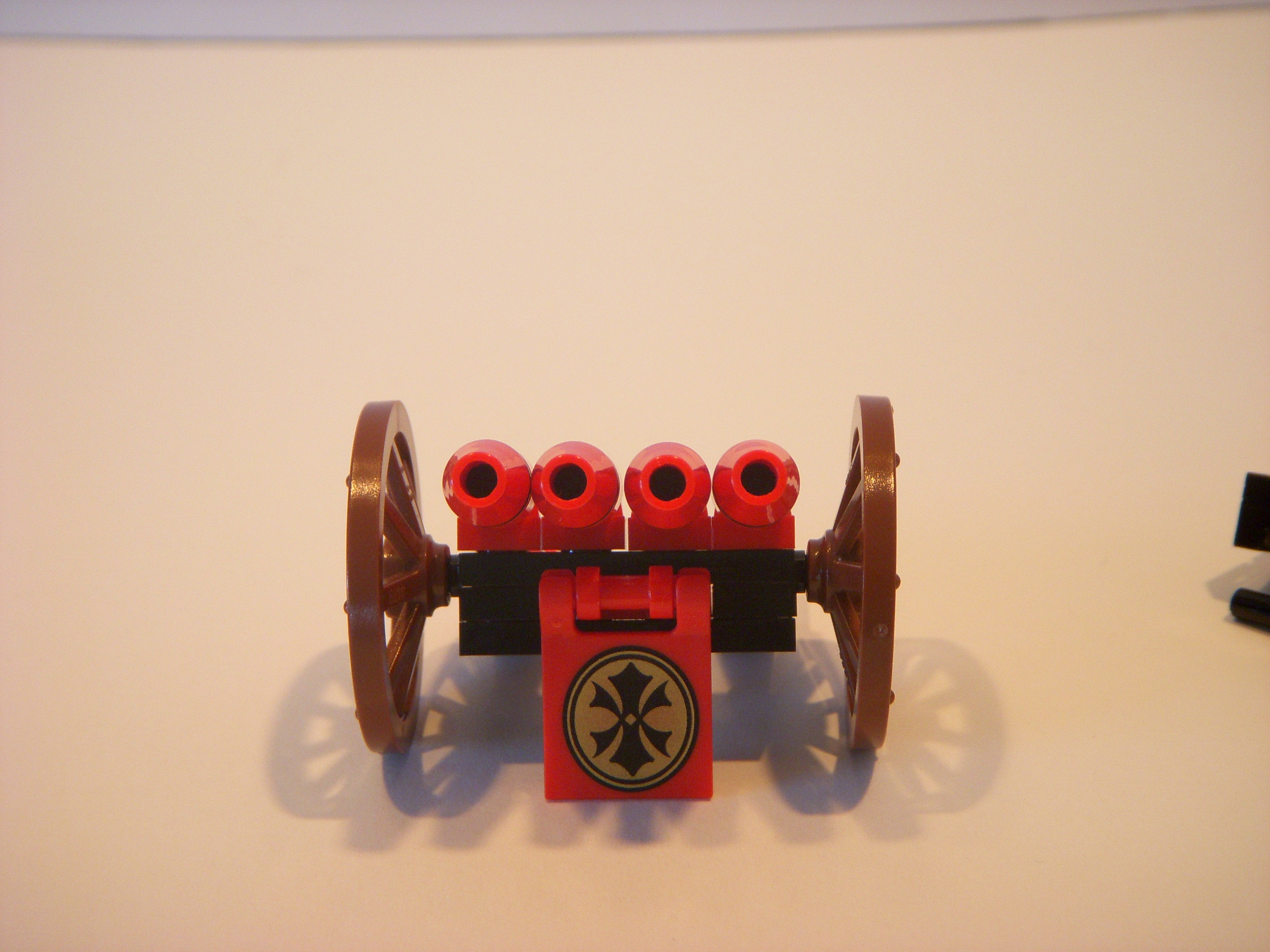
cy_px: 476
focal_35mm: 104
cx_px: 635
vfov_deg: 14.2
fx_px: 3816
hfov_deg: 18.9
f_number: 4.1
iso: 200
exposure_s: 1/20
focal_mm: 17.3
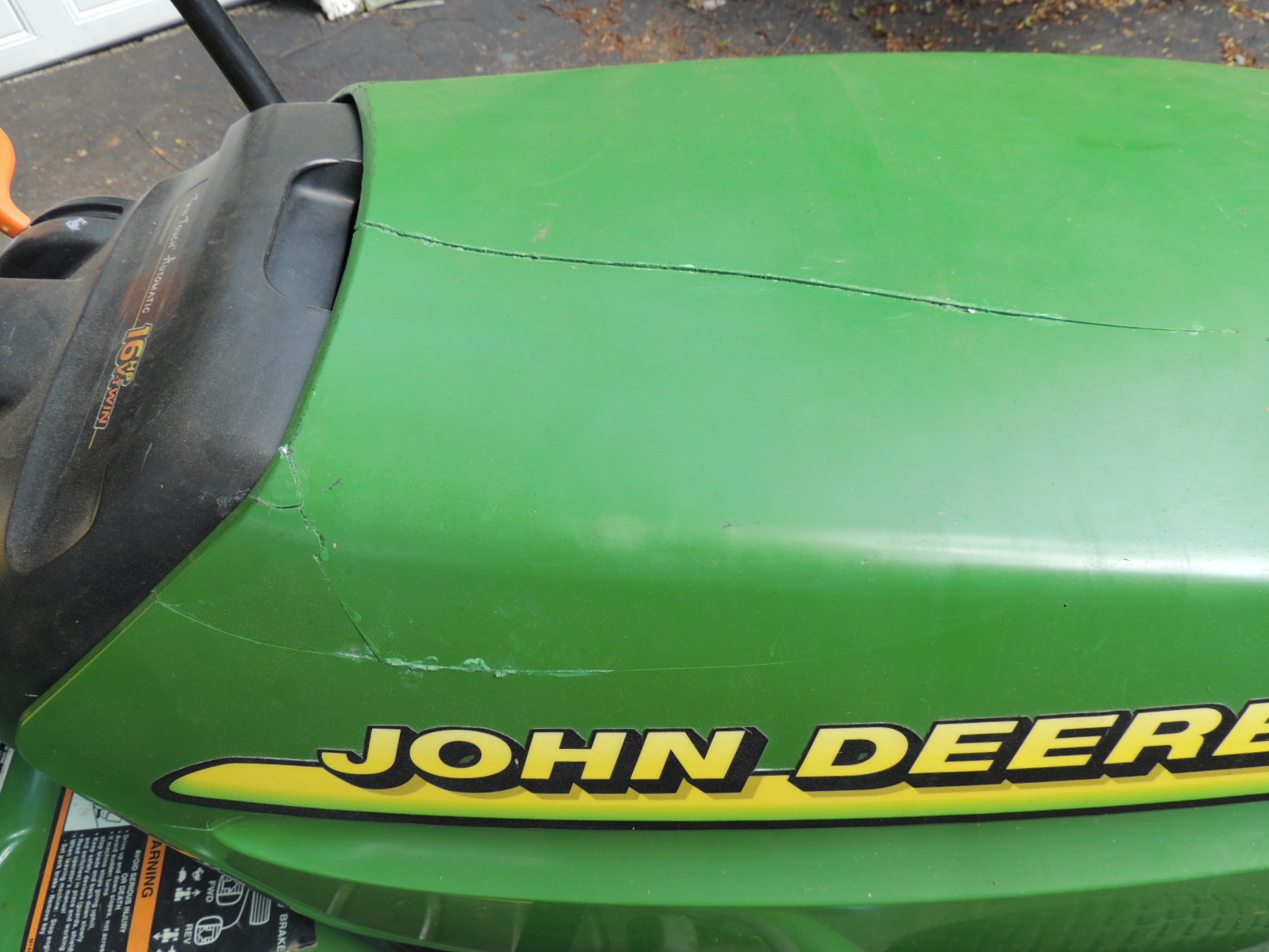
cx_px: 634
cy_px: 476
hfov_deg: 63.4
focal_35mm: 28
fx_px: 1026
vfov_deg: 49.7
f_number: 3.1
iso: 100
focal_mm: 4.9
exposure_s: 1/160
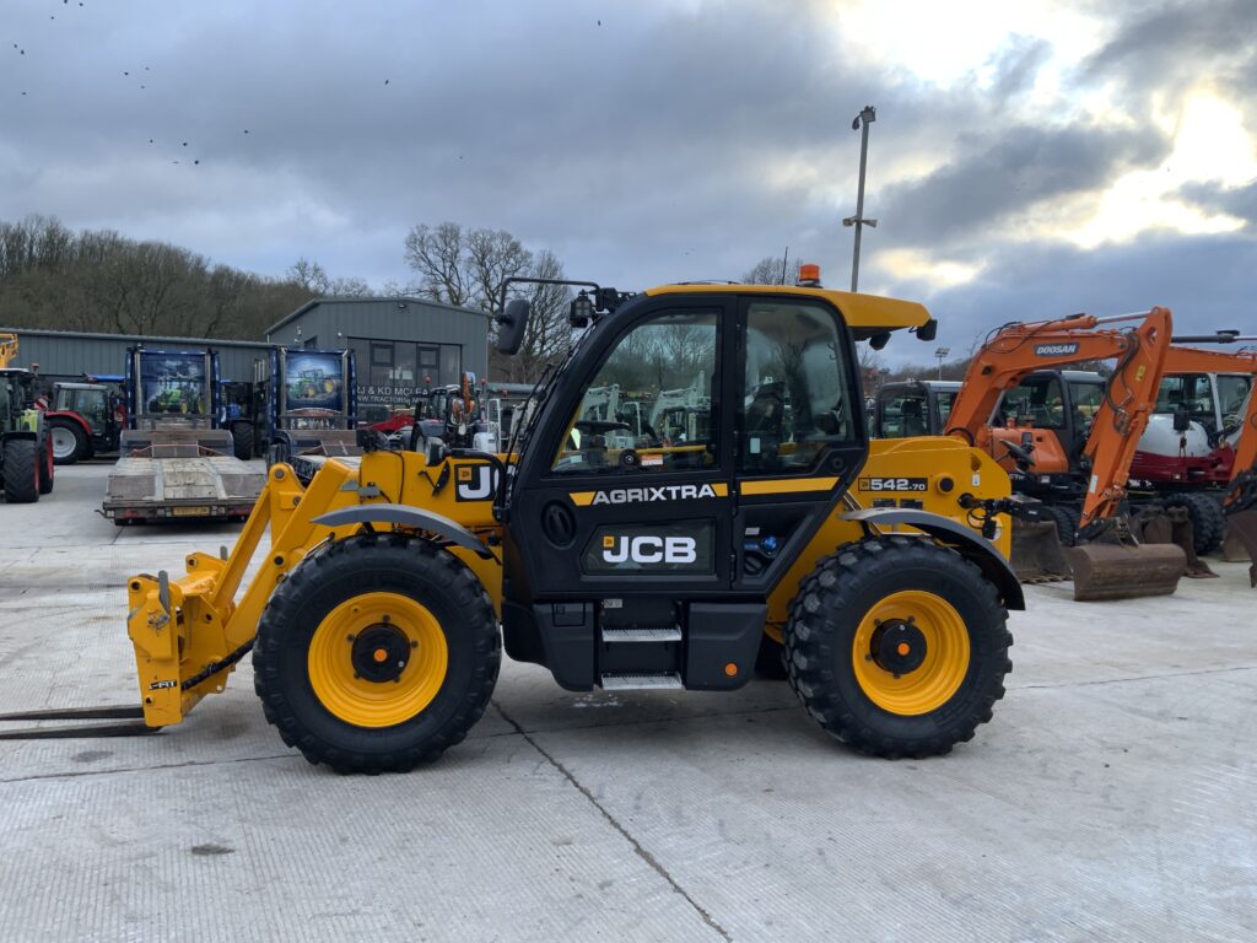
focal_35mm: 29
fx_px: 1053
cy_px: 472
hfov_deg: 61.7
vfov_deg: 48.2
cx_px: 628
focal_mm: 3
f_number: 1.8
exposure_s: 1/122
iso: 20
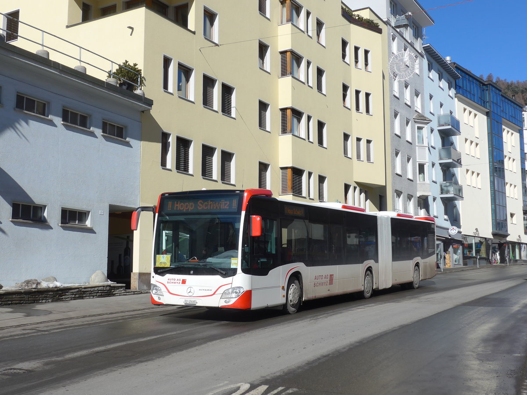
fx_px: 670
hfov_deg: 42.9
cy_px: 198
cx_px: 264
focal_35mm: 44
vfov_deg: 32.9
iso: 80
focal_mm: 9
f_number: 3.2
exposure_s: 1/2000
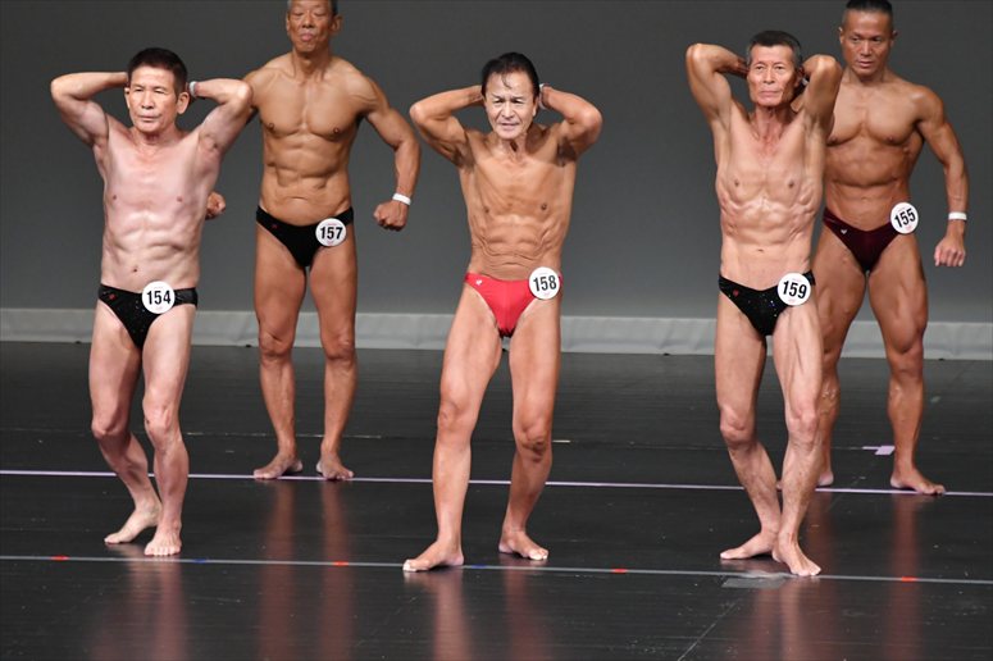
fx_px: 9512
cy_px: 330
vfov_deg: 4.0
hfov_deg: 6.0
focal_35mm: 345
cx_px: 496
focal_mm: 230
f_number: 5.6
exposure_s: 1/400
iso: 4000
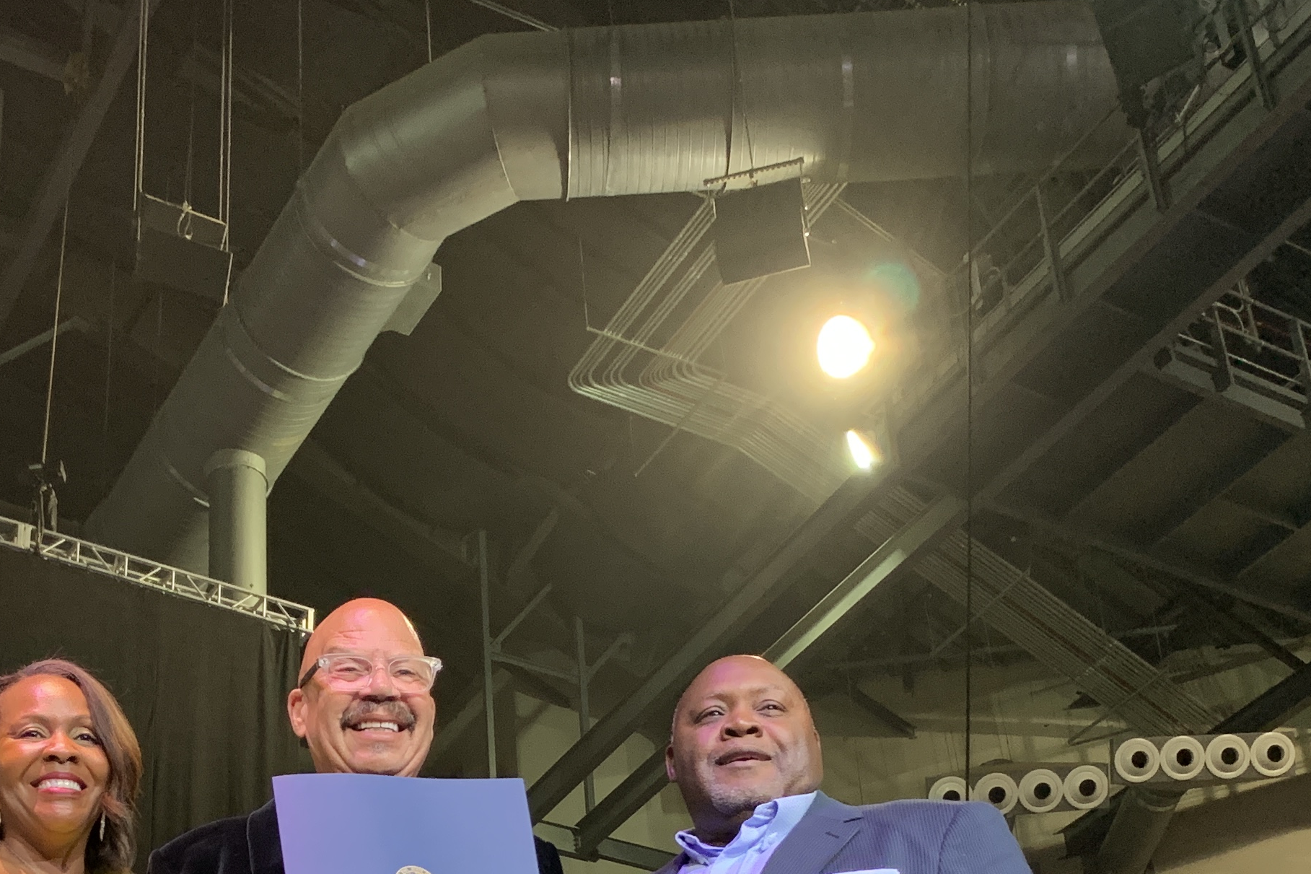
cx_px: 373
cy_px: 1030
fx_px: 2185
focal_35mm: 60
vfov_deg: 21.2
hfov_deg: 32.9
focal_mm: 4.25
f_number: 1.8
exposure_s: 1/60
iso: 160
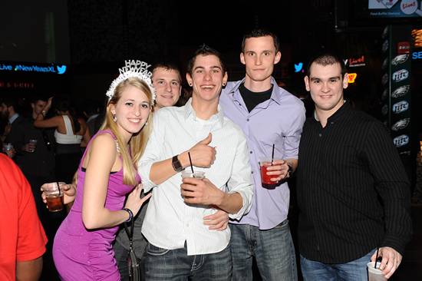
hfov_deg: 48.5
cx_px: 211
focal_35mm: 40
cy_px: 140
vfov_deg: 33.4
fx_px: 469
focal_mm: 40
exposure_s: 1/250
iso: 1100
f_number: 4.8
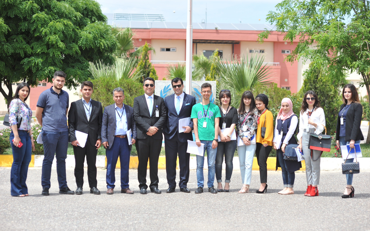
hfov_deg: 23.8
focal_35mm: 87
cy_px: 114
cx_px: 185
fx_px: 877
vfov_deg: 15.0
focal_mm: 85
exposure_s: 1/8000
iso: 800
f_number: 3.2
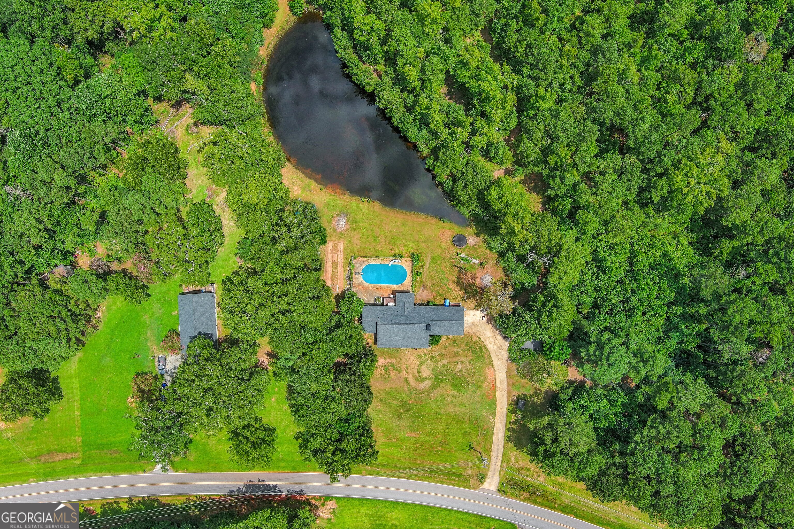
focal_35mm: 29
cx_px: 397
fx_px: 640
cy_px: 264
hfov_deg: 63.7
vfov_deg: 45.0
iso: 100
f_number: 2.8
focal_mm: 10.57
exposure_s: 1/1500
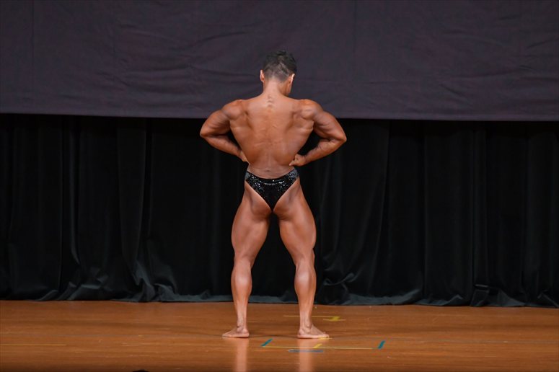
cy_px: 186
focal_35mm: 285
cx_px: 280
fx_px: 4423
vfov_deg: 4.8
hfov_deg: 7.2
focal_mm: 190
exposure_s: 1/400
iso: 4000
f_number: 5.6
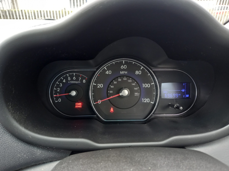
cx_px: 114
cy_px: 86
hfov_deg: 69.4
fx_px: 165
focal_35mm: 25
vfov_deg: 54.9
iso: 160
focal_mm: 4.6
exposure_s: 1/30
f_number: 2
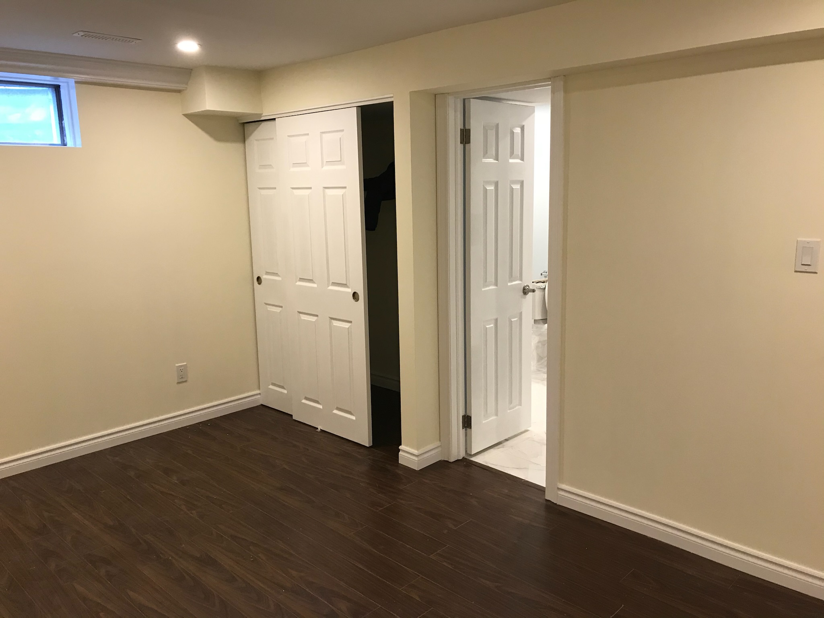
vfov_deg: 49.7
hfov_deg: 63.4
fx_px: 667
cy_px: 309
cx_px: 412
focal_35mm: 28
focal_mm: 3.99
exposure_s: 1/20
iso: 32
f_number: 1.8
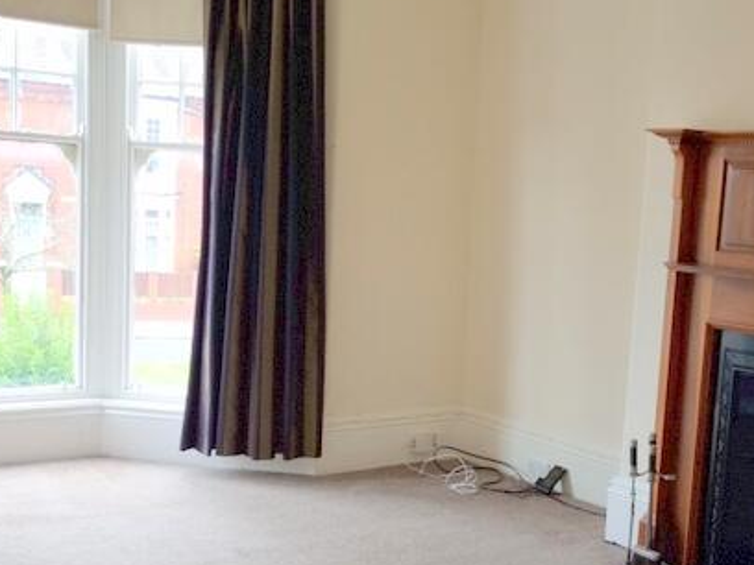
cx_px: 416
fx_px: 1111
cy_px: 347
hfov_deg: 37.5
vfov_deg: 28.5
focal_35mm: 51
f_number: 1.8
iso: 64
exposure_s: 1/50
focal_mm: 5.4
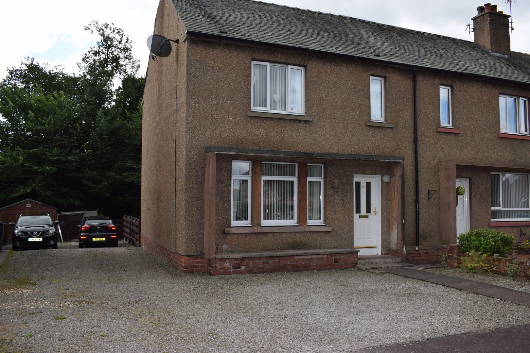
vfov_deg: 43.6
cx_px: 265
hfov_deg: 61.9
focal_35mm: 30
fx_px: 442
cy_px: 176
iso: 100
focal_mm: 20
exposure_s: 1/200
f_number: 7.1
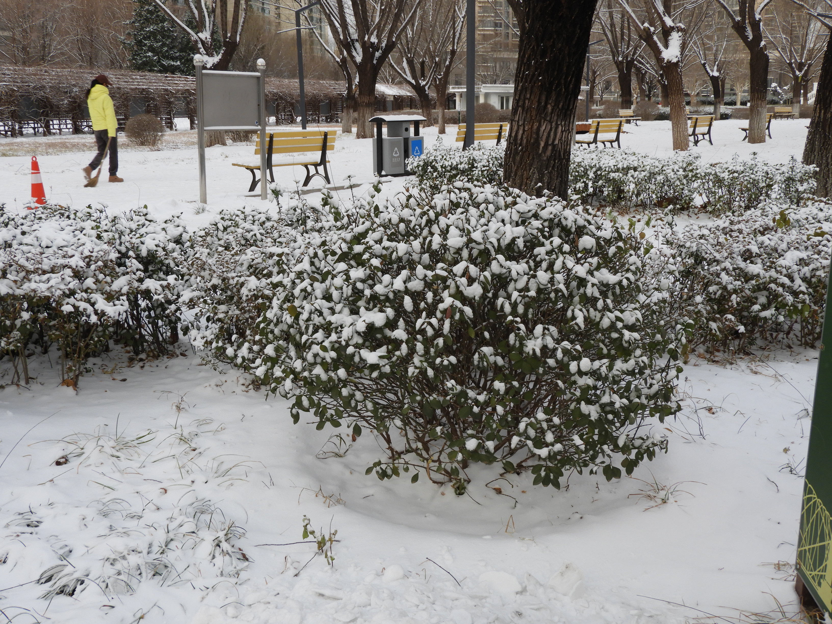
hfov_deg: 46.8
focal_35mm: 40
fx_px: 961
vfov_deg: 36.0
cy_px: 312
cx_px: 416
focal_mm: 7.2
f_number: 3.8
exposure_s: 1/80
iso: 100
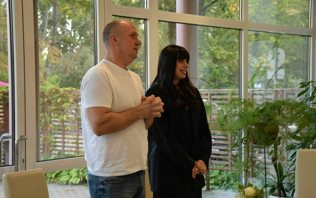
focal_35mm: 77
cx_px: 159
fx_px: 663
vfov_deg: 16.9
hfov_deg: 26.8
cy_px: 104
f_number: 5
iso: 3200
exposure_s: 1/200
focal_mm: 50
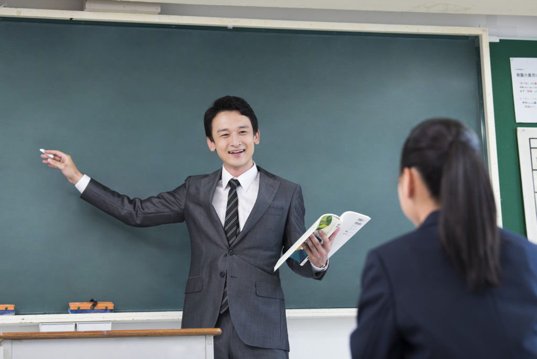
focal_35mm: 86
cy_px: 180
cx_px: 268
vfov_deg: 15.9
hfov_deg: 23.6
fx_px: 1284
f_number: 4
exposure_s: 1/125
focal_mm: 86
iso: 640
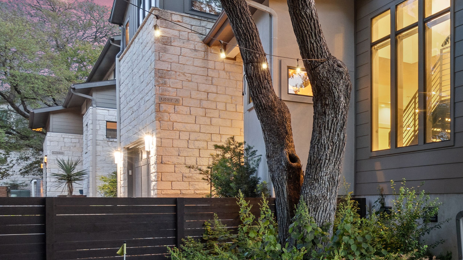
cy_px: 204
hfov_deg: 39.2
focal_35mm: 40
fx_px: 491
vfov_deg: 29.1
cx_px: 534
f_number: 7.1
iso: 1000
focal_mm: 16
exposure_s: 8
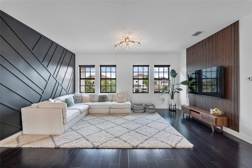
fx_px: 105
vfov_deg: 77.3
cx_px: 126
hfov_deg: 100.4
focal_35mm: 15
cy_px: 84
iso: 160
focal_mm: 10
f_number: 11
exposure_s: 1/13
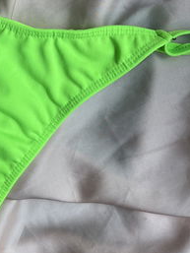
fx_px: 395
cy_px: 50
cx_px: 12
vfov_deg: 34.4
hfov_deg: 26.0
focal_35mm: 54
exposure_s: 1/577
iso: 50
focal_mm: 5.1
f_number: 1.6
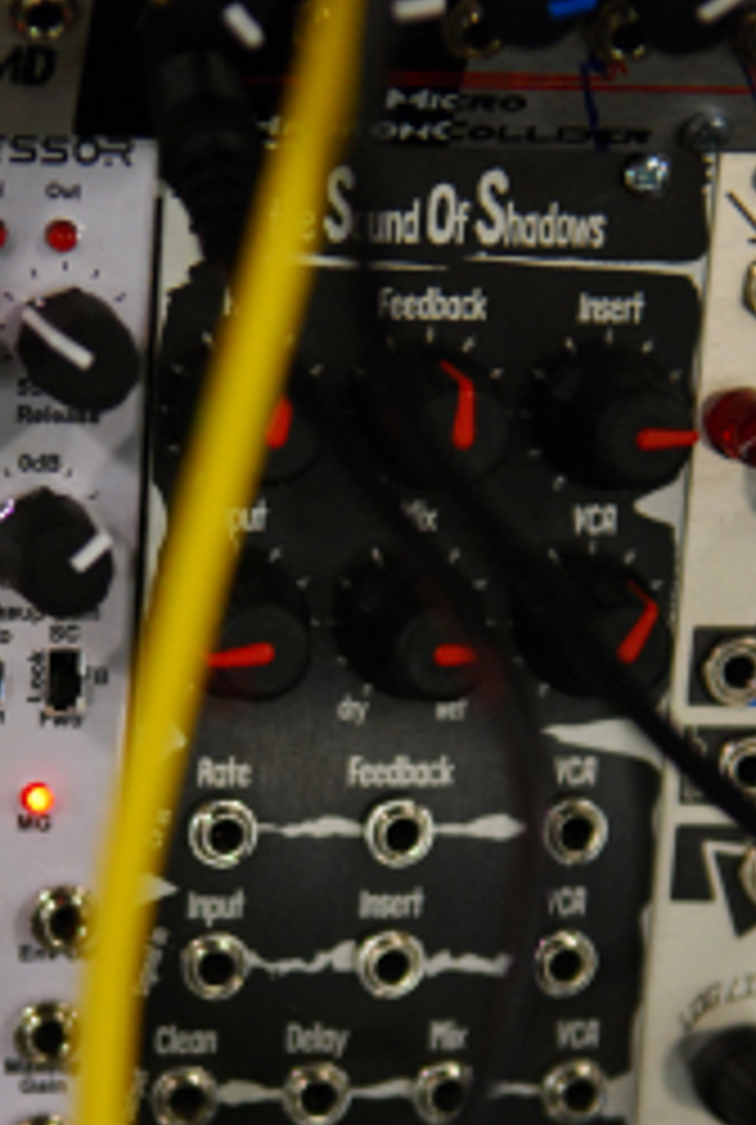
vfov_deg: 15.1
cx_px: 146
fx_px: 4229
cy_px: 738
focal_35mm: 135
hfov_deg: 10.2
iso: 640
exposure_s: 1/60
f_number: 2.8
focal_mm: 45
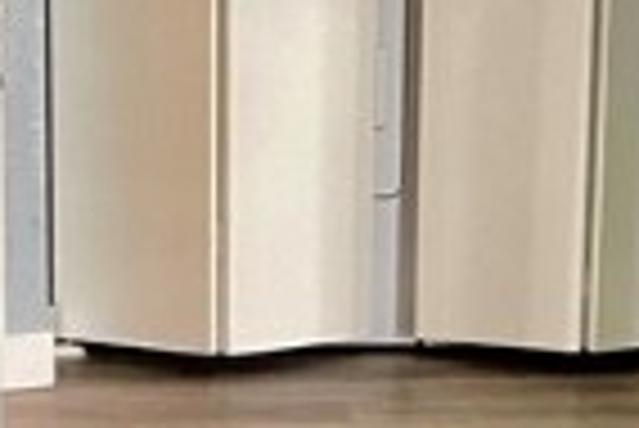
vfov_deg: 9.4
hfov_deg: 14.0
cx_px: 490
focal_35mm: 146
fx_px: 2594
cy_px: 428
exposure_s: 1/60
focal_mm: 4.2
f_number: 1.6
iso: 320
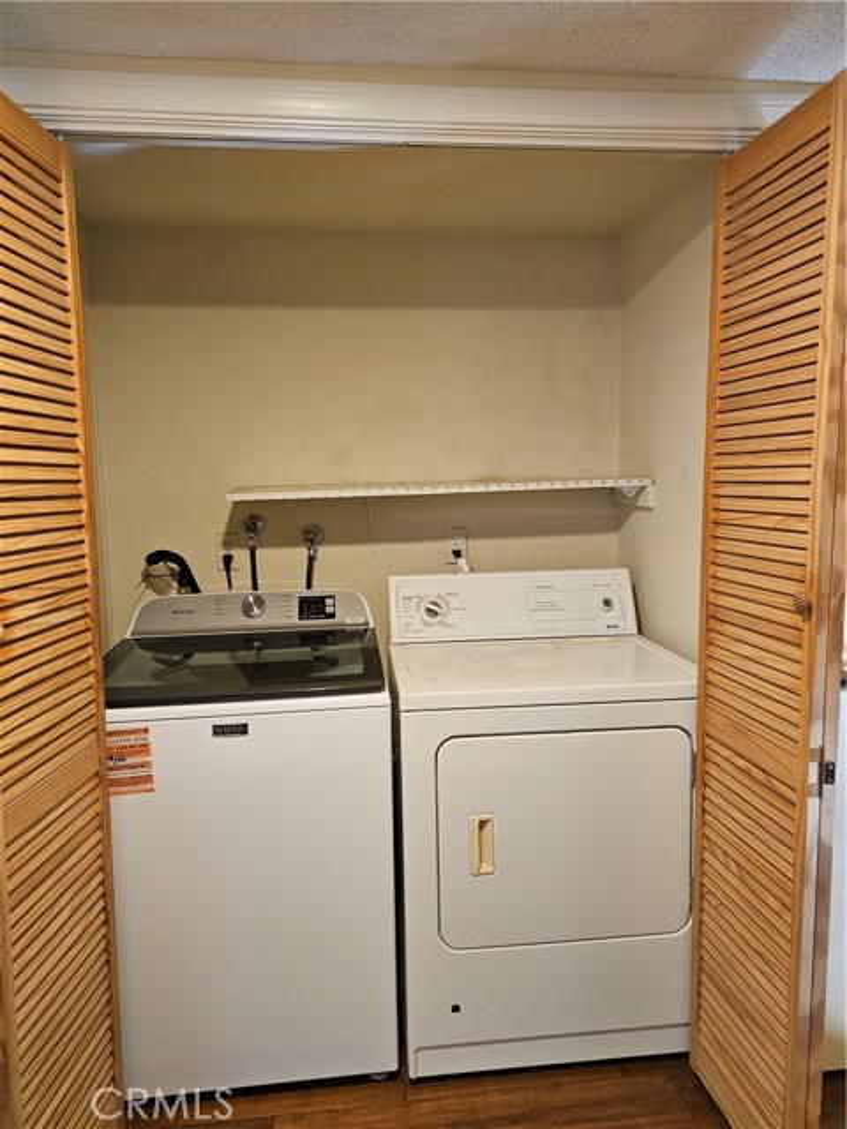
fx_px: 750
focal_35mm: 23
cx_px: 424
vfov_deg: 73.9
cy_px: 564
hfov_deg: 58.9
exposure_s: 1/60
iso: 800
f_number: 1.7
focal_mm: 6.3
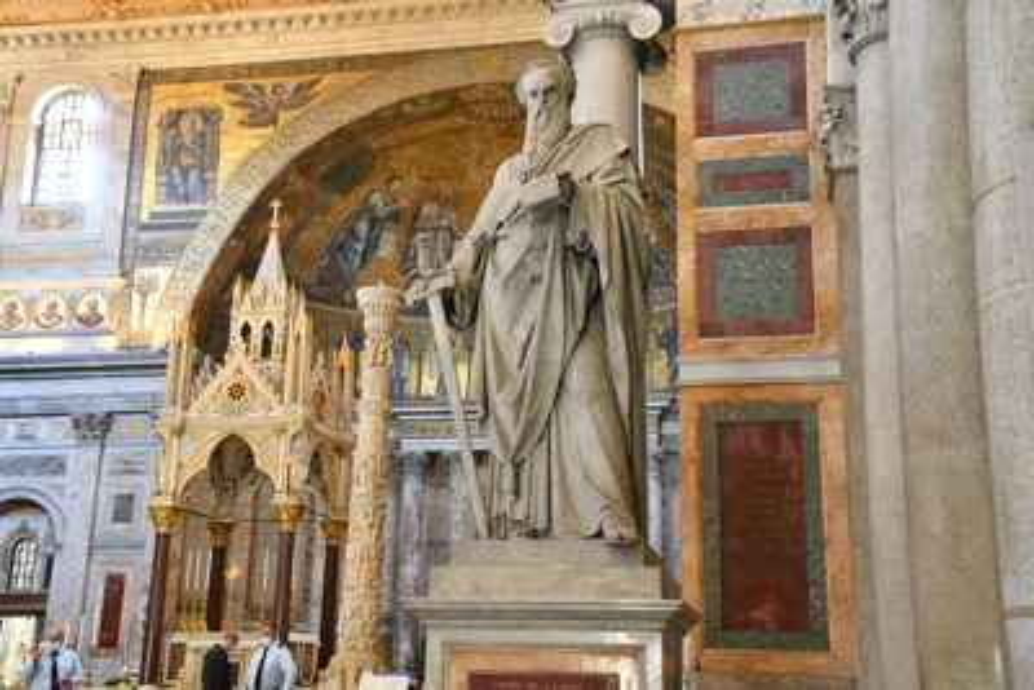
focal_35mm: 46
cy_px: 345
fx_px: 1322
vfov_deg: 29.3
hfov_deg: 42.7
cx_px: 517
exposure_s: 1/50
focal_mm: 31
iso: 6400
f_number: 4
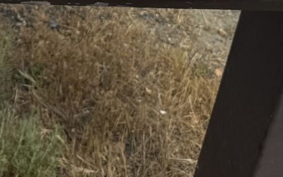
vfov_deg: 9.8
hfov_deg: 17.1
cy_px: -285
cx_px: -98
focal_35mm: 114
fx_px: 880
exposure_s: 1/5319
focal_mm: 6.76
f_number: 1.78
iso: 80
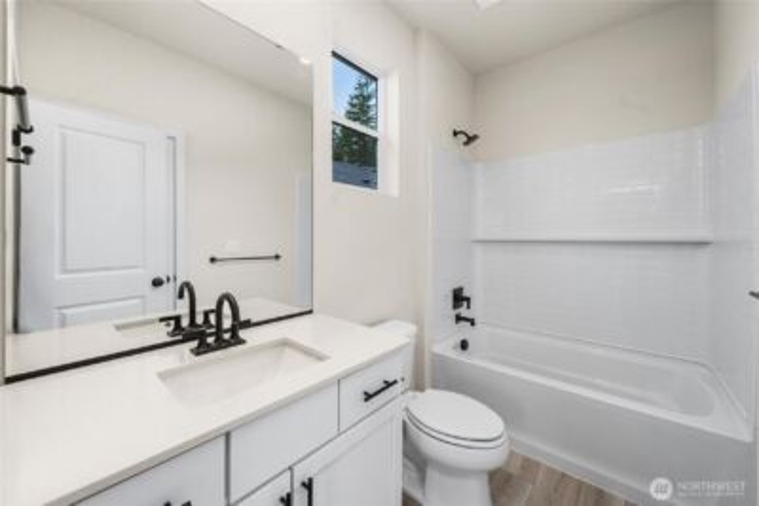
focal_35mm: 13
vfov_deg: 85.5
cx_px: 380
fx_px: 274
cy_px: 253
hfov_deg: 108.3
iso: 80
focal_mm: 13
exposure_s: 1/60
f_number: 7.1
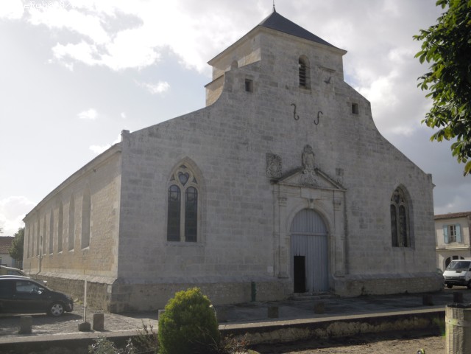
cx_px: 236
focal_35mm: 36
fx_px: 490
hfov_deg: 51.4
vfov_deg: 39.7
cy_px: 177
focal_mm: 6.4
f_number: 6
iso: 100
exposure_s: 1/400
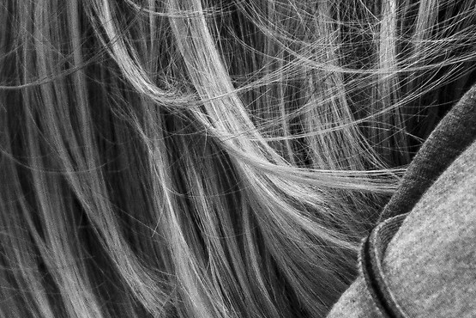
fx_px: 18020
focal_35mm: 1363
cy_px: 306
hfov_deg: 1.5
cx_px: -123
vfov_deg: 1.0
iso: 200
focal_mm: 210
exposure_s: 1/1250
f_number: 6.3
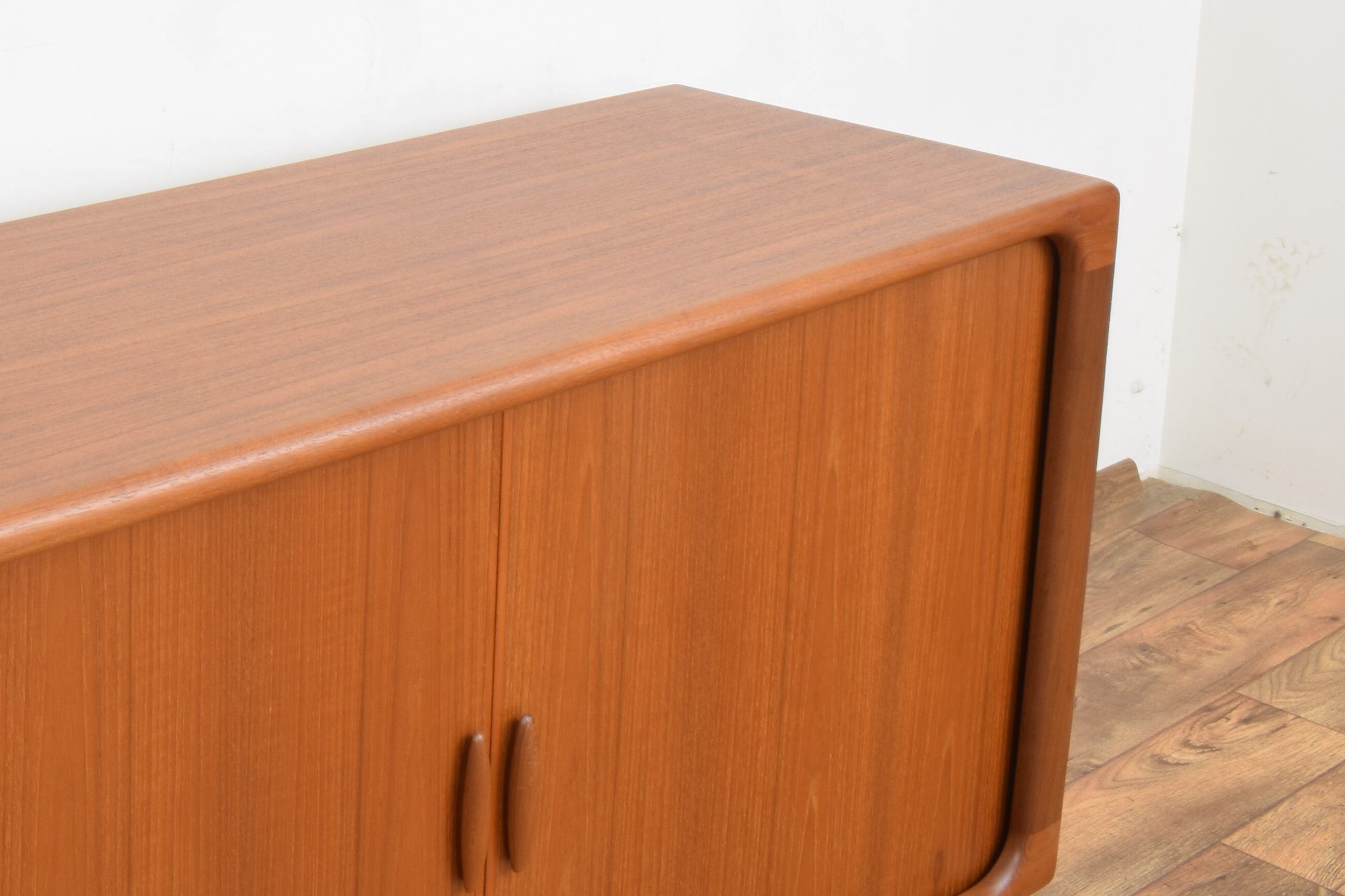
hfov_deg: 30.4
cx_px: 34
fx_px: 2316
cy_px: -14
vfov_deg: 21.1
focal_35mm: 62
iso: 100
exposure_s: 4
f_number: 22
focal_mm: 18
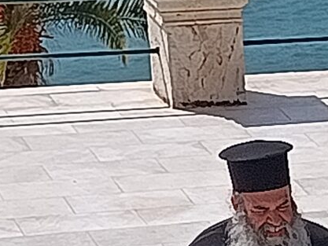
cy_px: 682
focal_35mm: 270
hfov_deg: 7.1
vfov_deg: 5.3
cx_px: 675
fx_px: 2559
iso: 51
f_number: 1.7
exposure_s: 1/1370
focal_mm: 5.24
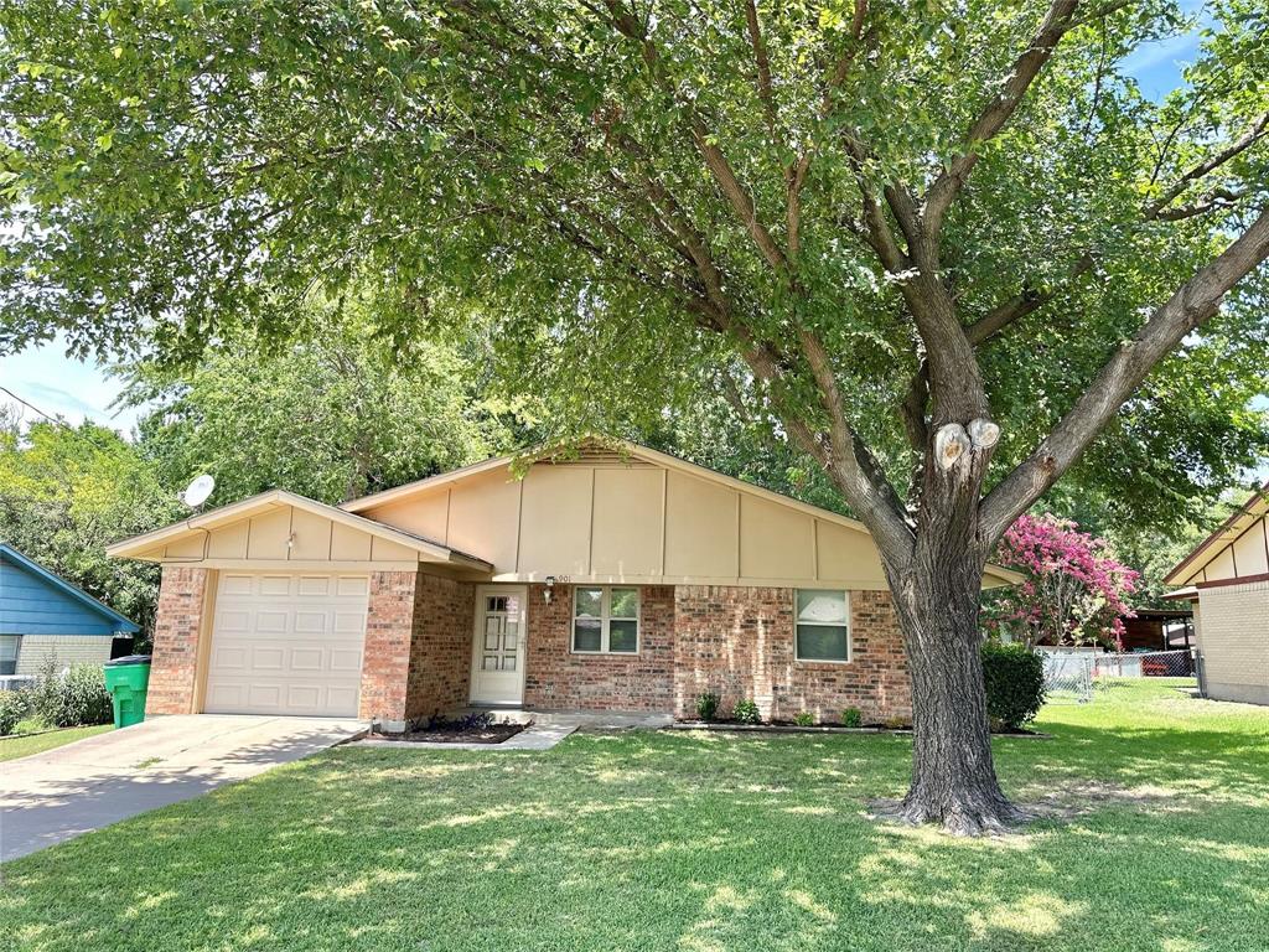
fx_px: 880
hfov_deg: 71.6
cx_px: 634
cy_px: 476
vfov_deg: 56.8
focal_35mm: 24
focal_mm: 6.86
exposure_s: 1/745
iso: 80
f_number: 1.78
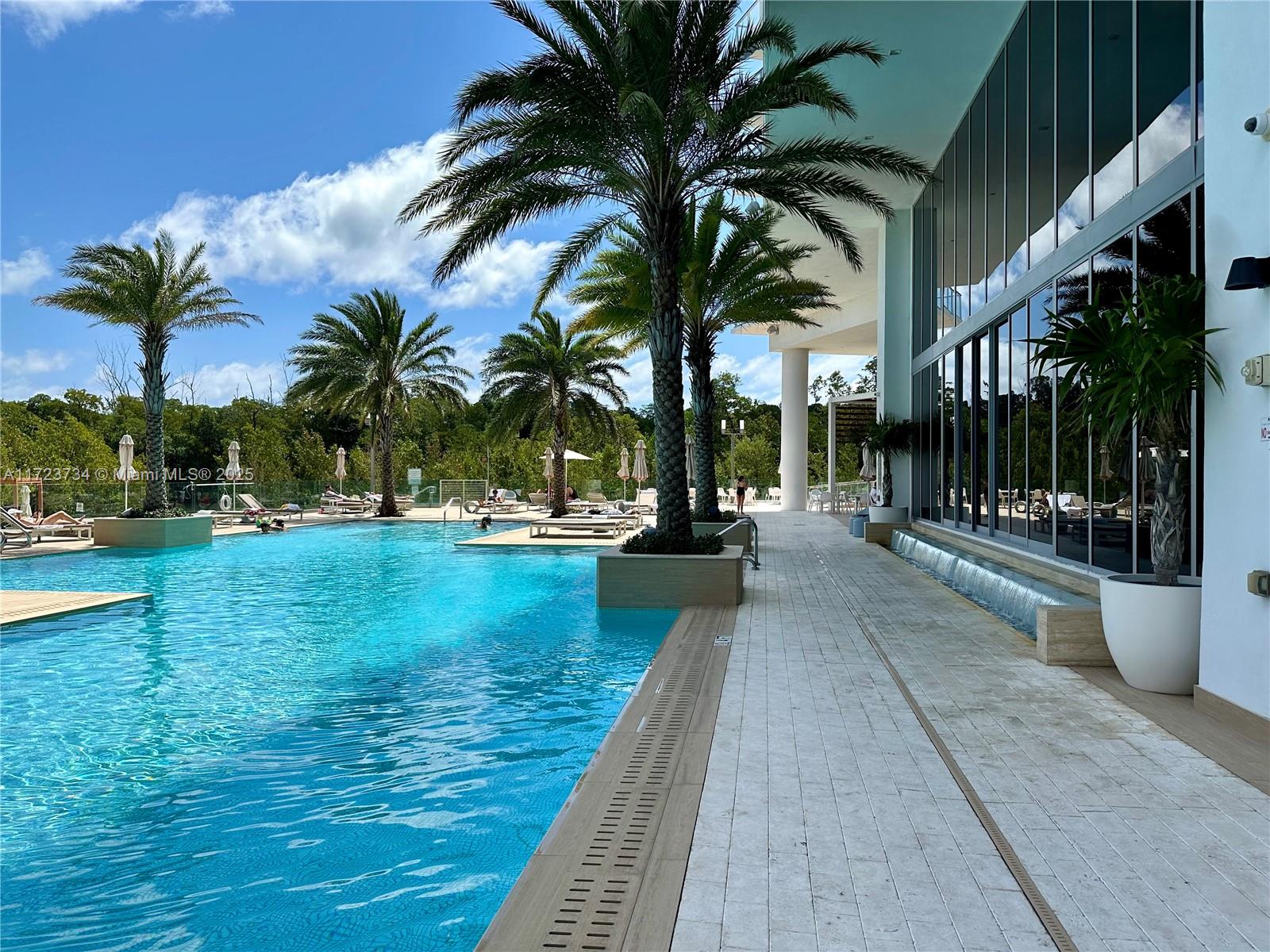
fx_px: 881
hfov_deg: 71.6
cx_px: 635
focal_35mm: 24
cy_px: 476
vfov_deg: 56.8
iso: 80
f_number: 1.78
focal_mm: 6.86
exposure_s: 1/5848
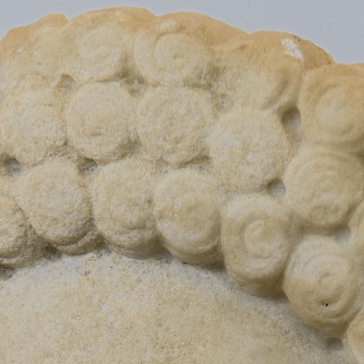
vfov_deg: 6.7
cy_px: 730
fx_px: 2986
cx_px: 239
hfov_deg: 7.0
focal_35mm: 251
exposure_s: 1/320
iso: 800
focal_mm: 70
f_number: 5.6
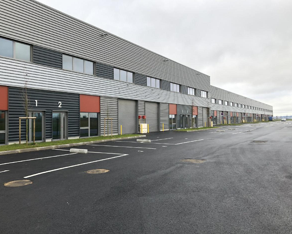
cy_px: 114
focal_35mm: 30
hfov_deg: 58.7
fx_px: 259
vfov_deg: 48.5
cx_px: 139
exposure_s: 1/326
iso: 20
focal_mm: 3.99
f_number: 1.8
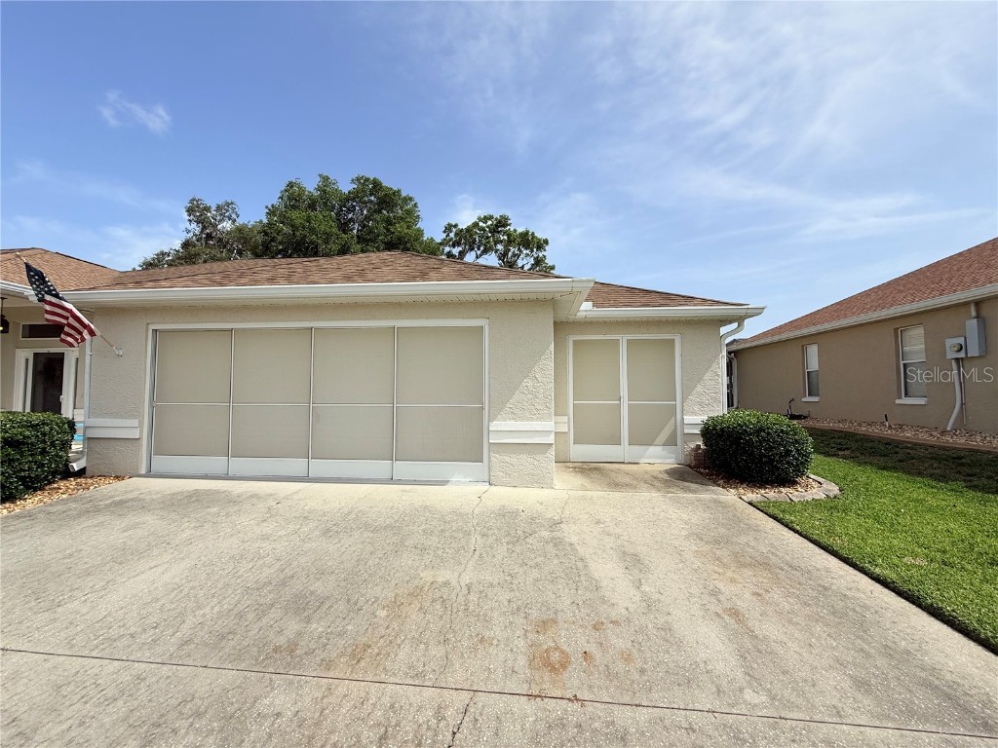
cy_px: 374
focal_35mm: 14
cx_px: 499
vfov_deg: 85.7
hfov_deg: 102.1
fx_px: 404
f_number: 2.2
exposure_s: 1/2841
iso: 50
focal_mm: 2.22
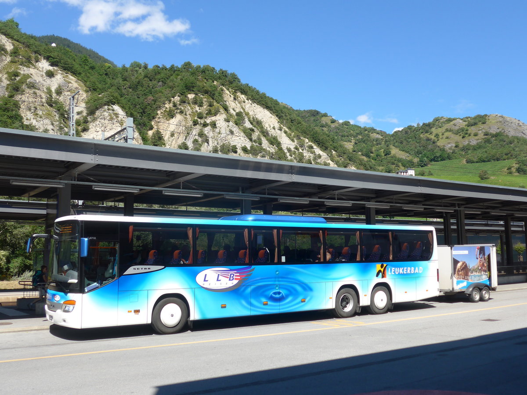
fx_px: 548
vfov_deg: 39.7
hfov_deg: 51.4
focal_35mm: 36
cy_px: 198
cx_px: 264
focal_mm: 7.5
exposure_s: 1/1300
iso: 80
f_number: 2.8
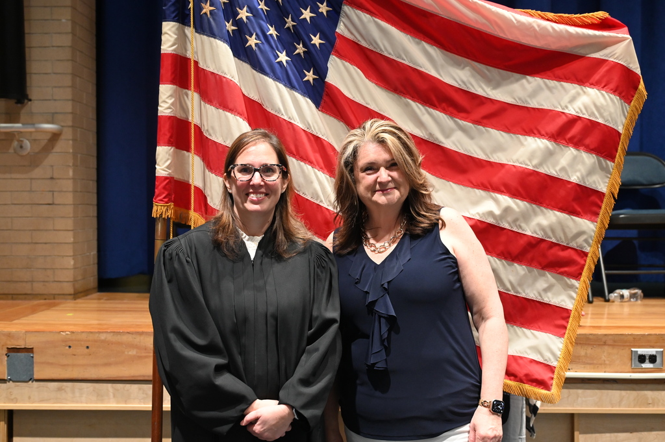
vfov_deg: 27.5
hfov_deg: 40.4
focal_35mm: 49
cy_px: 221
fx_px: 904
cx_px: 332
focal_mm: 49
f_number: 4
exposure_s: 1/60
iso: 3600
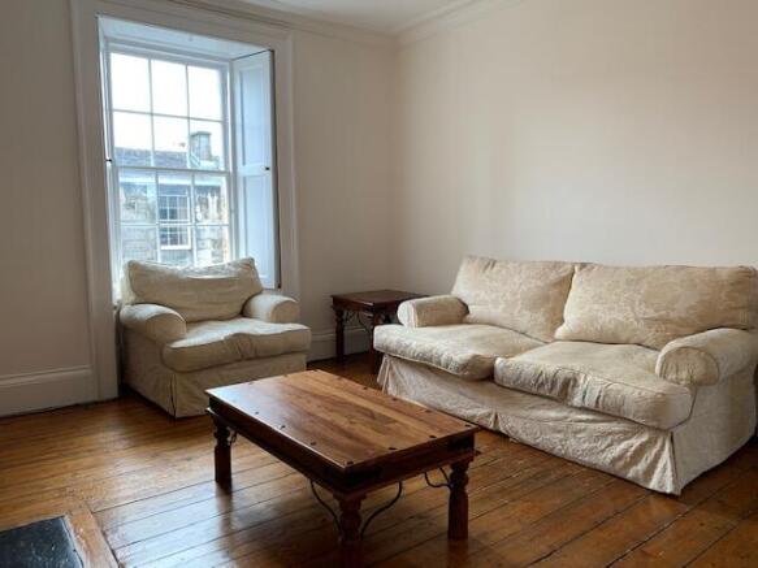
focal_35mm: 26
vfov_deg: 53.0
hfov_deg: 67.3
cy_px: 284
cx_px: 379
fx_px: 569
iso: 50
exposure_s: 1/100
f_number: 1.8
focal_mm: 4.25
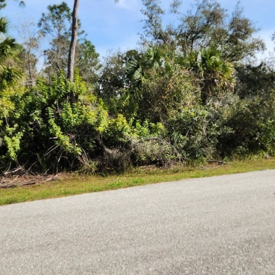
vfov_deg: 36.5
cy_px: 95
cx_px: 140
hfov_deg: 36.8
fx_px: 413
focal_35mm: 46
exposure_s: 1/1318
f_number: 1.8
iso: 20
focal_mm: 5.4
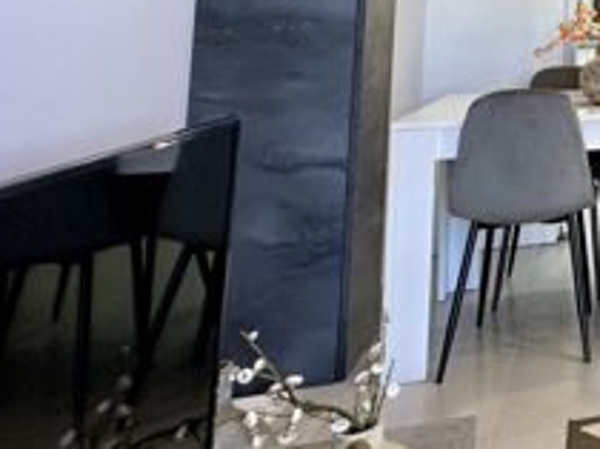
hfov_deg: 26.8
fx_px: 814
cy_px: -66
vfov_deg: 27.7
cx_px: 927
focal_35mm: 47
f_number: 2.2
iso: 125
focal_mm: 2.22
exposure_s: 1/99
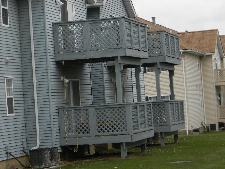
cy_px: 69
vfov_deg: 12.2
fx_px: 787
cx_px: 117
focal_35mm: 121
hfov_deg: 16.3
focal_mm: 15.1
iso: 80
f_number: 4.5
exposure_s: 1/204
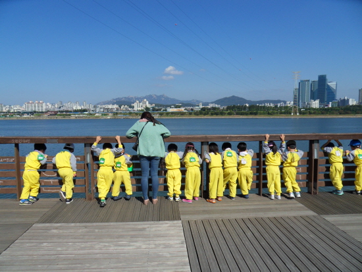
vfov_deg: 51.4
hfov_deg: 65.3
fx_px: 282
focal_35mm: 27
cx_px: 181
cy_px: 136
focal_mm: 4.7
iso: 80
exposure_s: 1/350
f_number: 7.8
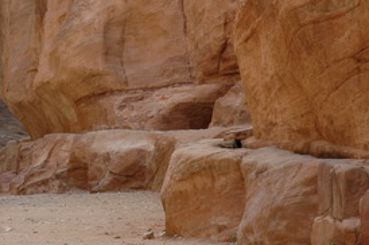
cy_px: 34
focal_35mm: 205
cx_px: -35
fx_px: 2099
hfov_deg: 9.9
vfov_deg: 6.7
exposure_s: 1/160
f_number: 6.3
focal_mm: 52
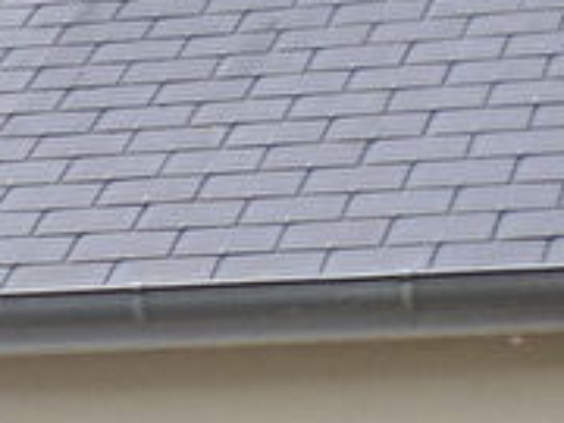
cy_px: 536
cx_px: -34
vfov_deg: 7.2
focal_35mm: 205
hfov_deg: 9.6
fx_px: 3340
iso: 64
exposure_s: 1/100
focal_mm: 6.3
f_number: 4.6
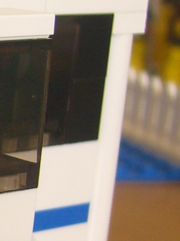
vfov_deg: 10.1
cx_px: -364
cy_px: 252
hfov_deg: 6.8
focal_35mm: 195
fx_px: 1352
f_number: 2.8
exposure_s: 1/20
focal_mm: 7.9
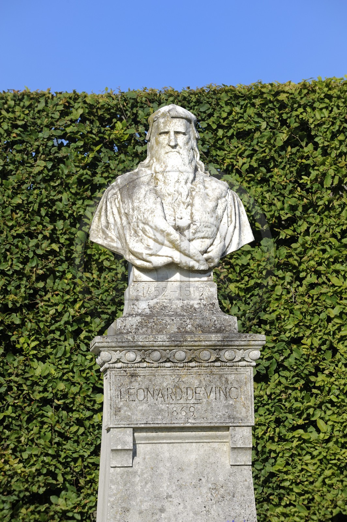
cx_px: 174
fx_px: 2896
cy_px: 261
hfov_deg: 6.9
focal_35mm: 200
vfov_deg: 10.3
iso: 200
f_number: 9
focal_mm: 200
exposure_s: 1/400
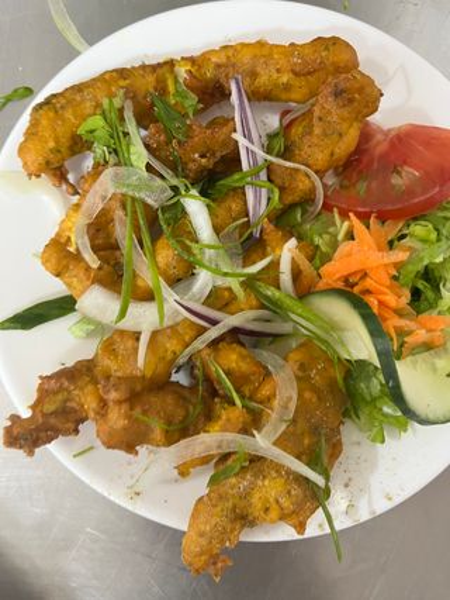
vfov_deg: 67.3
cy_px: 300
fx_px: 450
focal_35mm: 26
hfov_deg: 53.1
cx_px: 225
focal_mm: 5.1
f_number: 1.6
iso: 400
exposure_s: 1/33
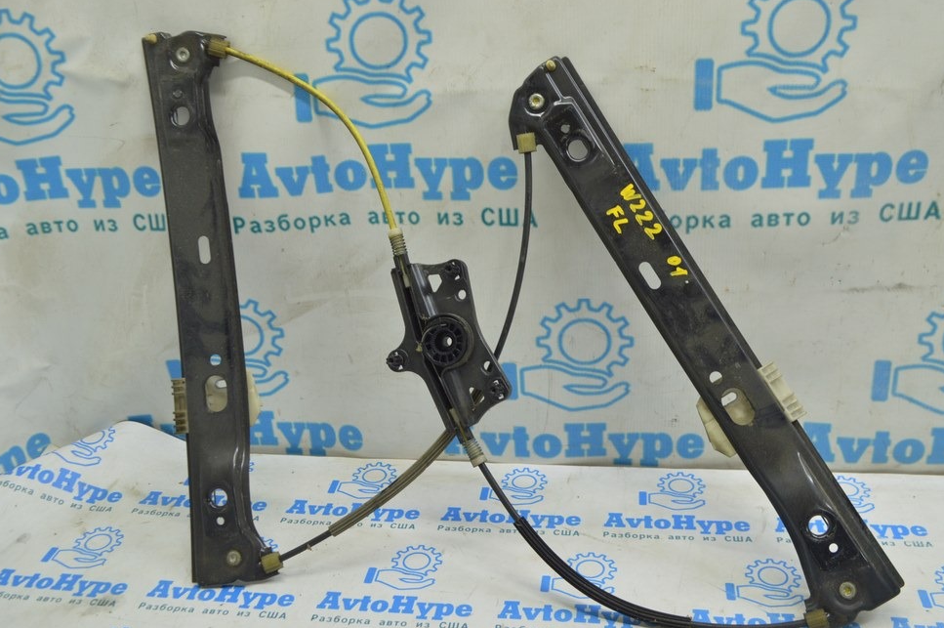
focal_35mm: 37
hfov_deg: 52.5
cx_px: 469
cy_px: 322
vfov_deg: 36.3
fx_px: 957
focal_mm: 23
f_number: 5.6
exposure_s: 1/20
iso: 400
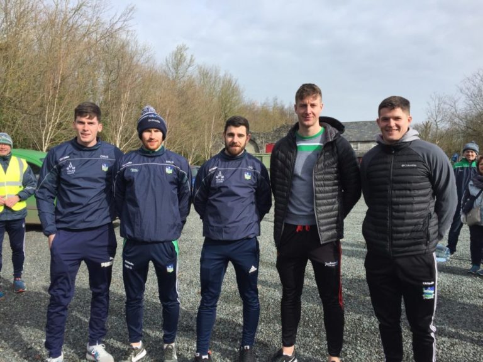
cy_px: 181
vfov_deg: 48.2
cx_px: 242
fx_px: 405
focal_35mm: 29
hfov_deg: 61.7
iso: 32
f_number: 2.2
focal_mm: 4.15
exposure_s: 1/1522
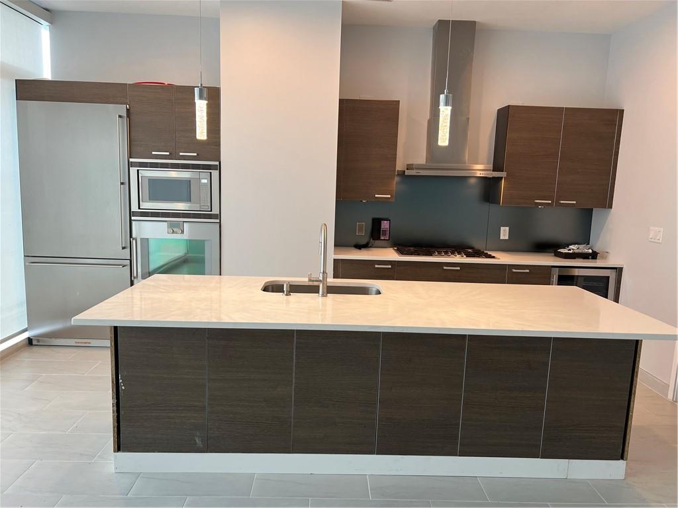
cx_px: 339
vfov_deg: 53.1
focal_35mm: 26
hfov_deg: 67.3
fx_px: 509
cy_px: 254
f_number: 1.5
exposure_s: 1/120
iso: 100
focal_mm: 5.7
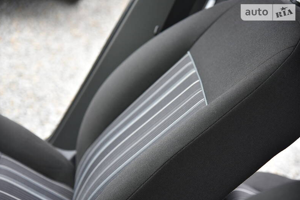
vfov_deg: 17.9
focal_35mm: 76
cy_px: 101
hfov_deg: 26.7
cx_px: 149
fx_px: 633
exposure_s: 1/250
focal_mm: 75
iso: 560
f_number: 4
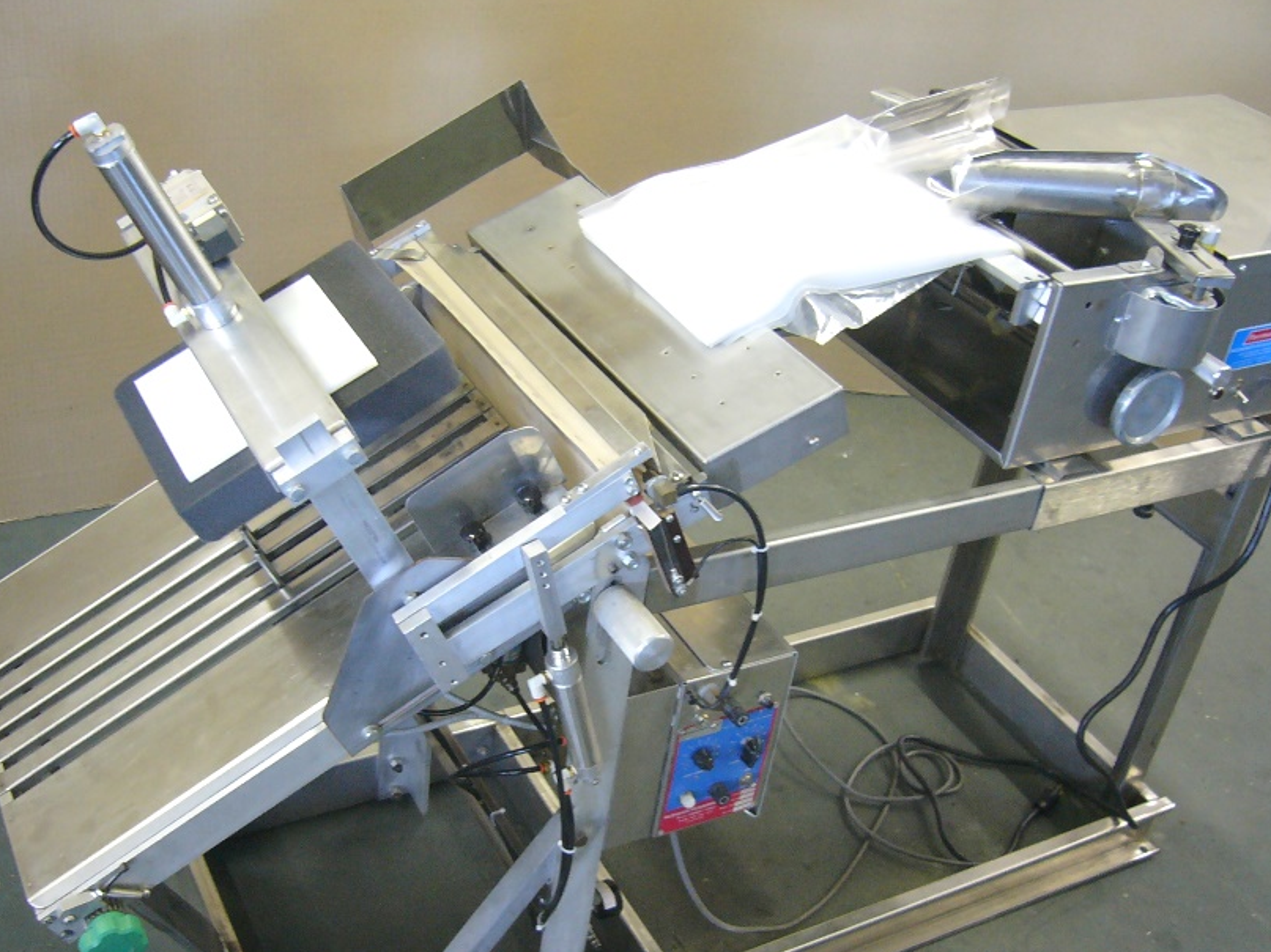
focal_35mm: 40
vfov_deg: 35.9
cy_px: 536
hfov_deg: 46.7
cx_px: 572
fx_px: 1468
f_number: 2.8
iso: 200
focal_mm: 5.8
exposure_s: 1/10
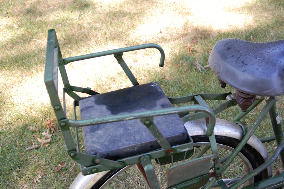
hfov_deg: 49.6
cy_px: 94
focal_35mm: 39
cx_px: 142
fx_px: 307
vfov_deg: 34.2
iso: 800
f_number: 6.3
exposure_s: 1/160
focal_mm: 26
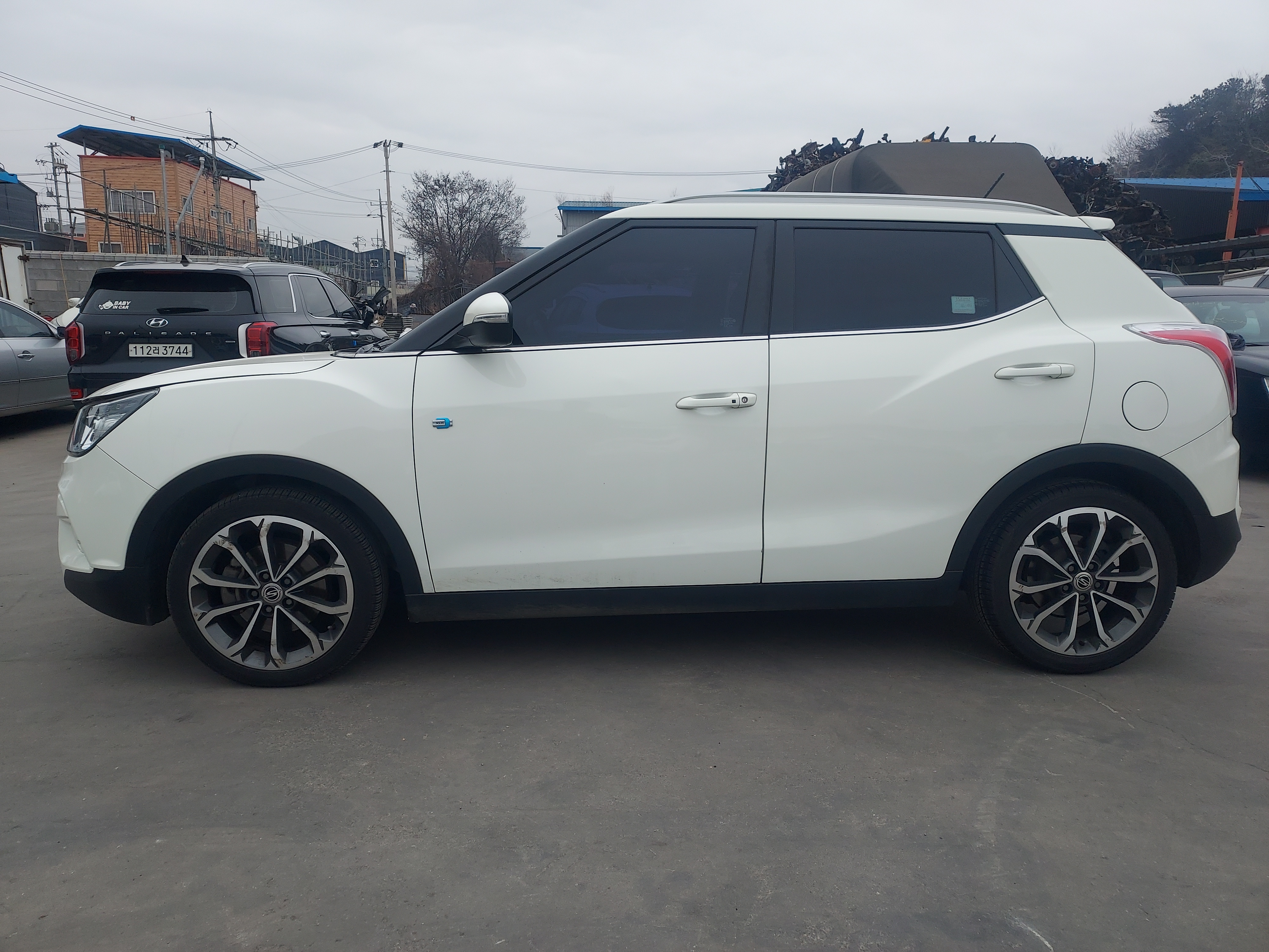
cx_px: 634
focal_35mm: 24
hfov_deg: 71.6
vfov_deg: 56.8
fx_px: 880
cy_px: 476
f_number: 1.8
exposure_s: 1/421
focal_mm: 4.6
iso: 40
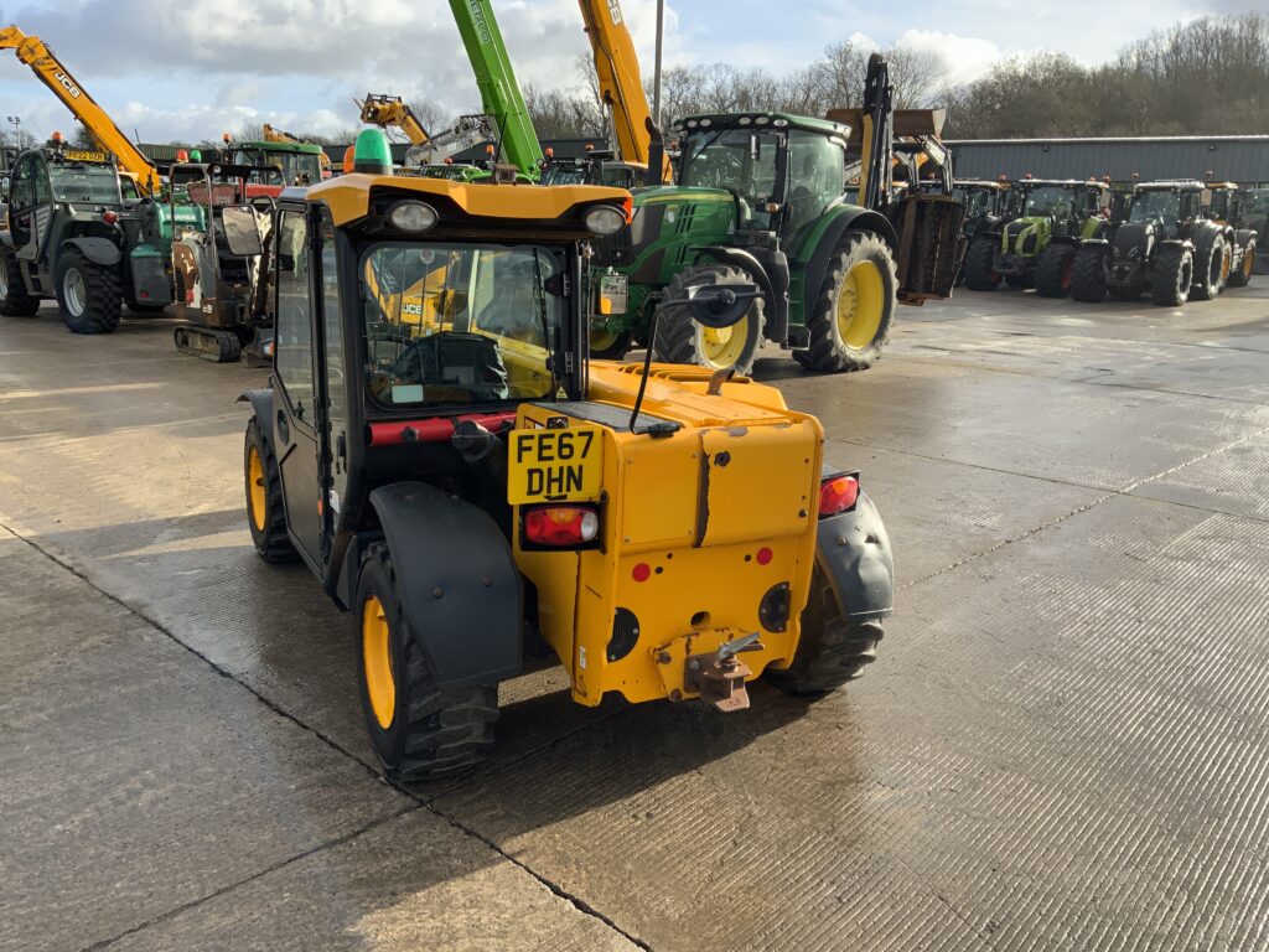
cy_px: 476
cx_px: 634
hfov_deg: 61.7
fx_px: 1063
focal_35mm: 29
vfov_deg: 48.2
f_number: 1.8
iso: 16
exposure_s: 1/781
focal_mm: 3
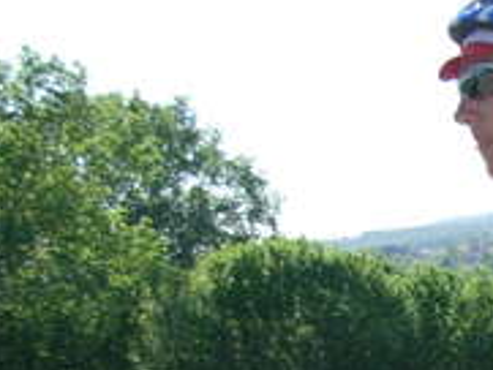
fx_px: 1796
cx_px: 708
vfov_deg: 11.4
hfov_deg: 14.7
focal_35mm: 126
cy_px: 517
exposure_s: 1/592
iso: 79
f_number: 2.9
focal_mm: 6.3
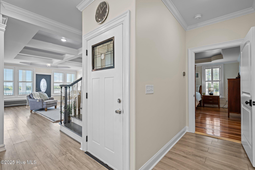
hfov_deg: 96.7
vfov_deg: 73.7
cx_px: 128
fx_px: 113
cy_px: 85
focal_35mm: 16
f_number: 4
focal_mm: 16
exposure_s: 1/15
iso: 320
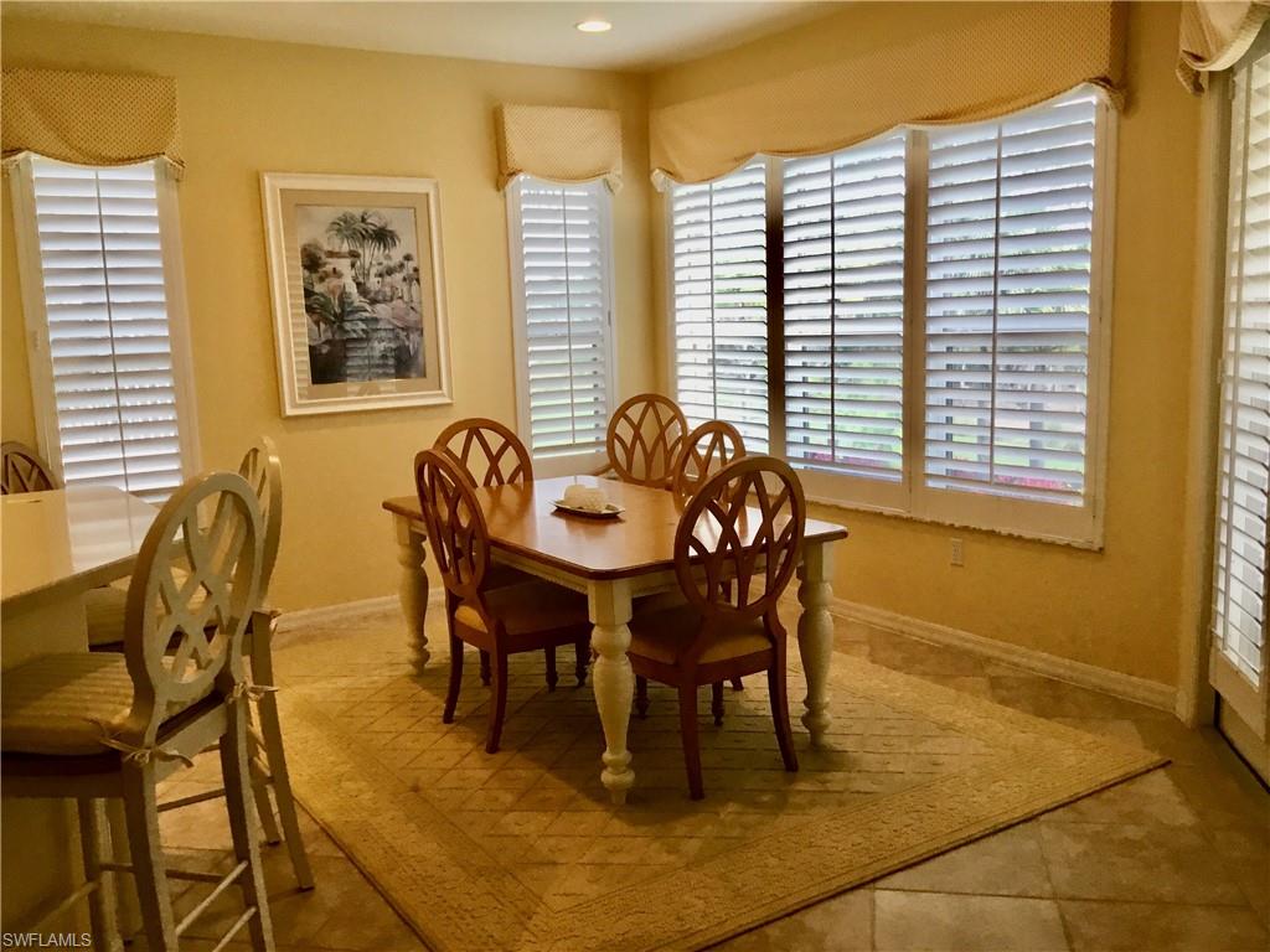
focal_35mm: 31
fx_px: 1137
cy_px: 476
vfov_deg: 45.4
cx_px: 635
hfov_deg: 58.4
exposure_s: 1/30
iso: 32
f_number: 2.4
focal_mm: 3.3
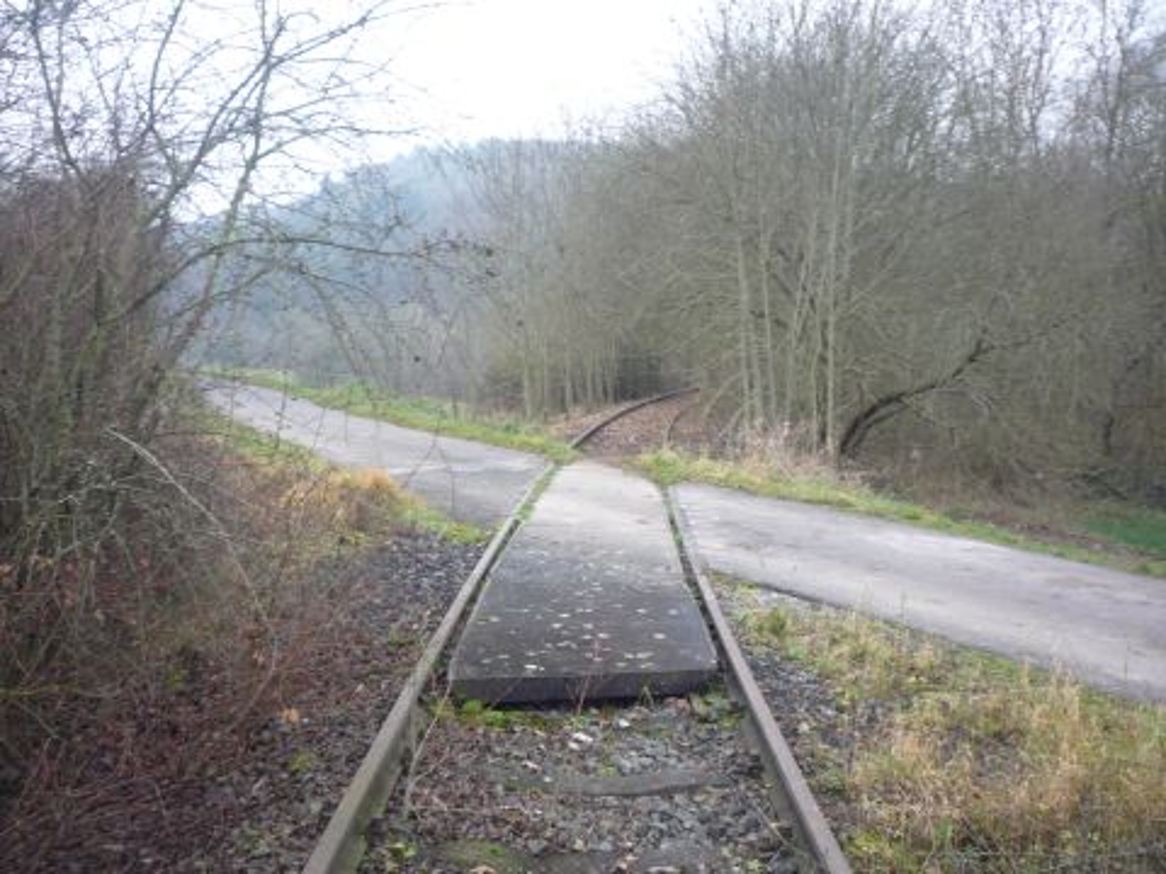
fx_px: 1078
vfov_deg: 44.2
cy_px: 437
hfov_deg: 56.8
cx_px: 583
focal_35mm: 32
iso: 100
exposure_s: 1/40
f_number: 3.3
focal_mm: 5.2
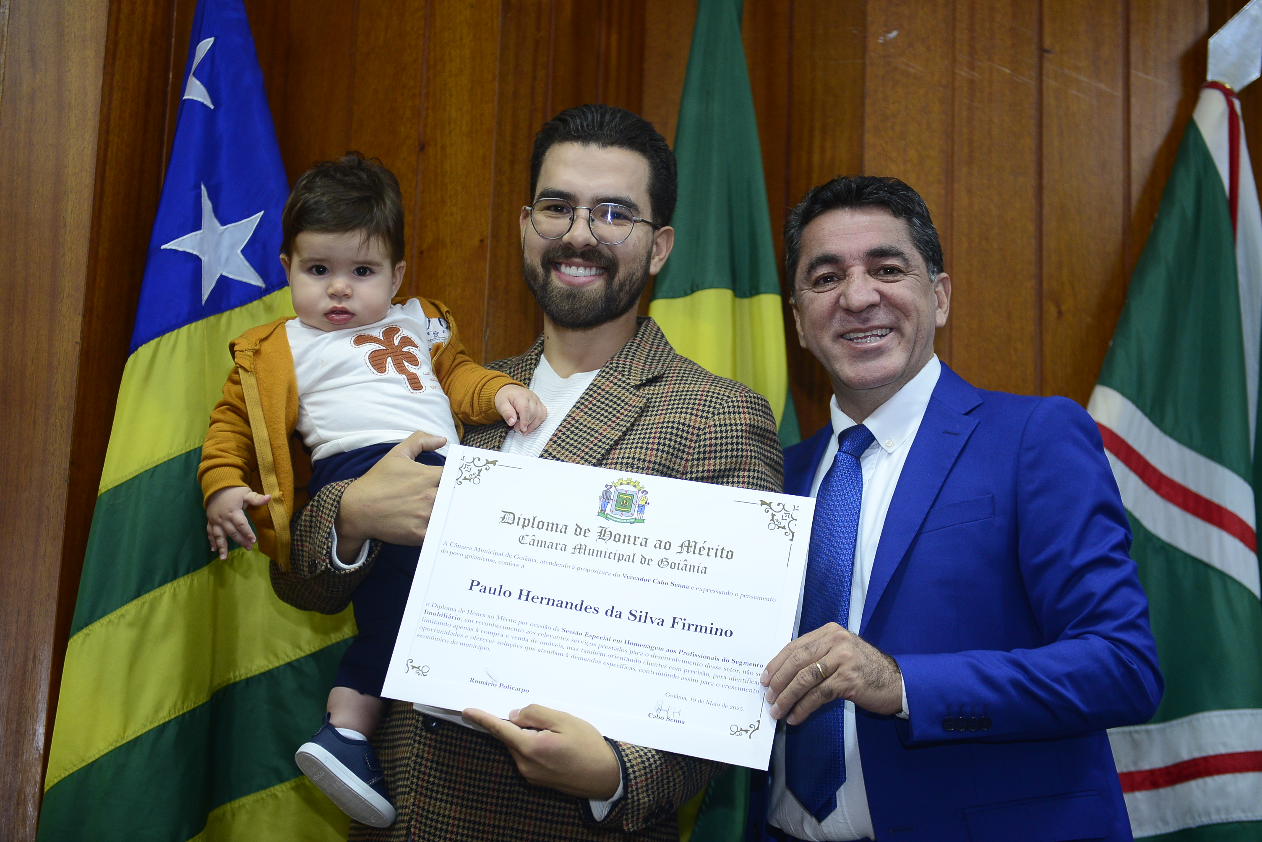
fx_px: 2455
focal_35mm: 70
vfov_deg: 19.5
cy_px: 421
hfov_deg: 28.8
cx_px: 631
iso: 1600
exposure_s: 1/125
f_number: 4
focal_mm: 70
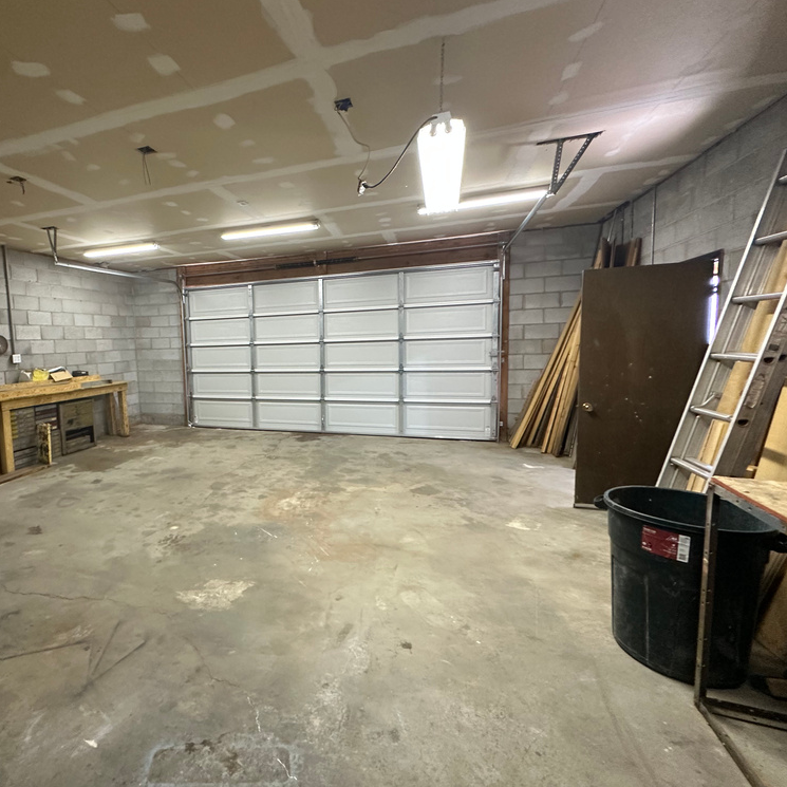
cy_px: 382
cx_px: 264
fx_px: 437
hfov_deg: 81.2
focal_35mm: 17
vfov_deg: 83.9
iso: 320
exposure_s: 1/60
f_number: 2.2
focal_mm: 2.22
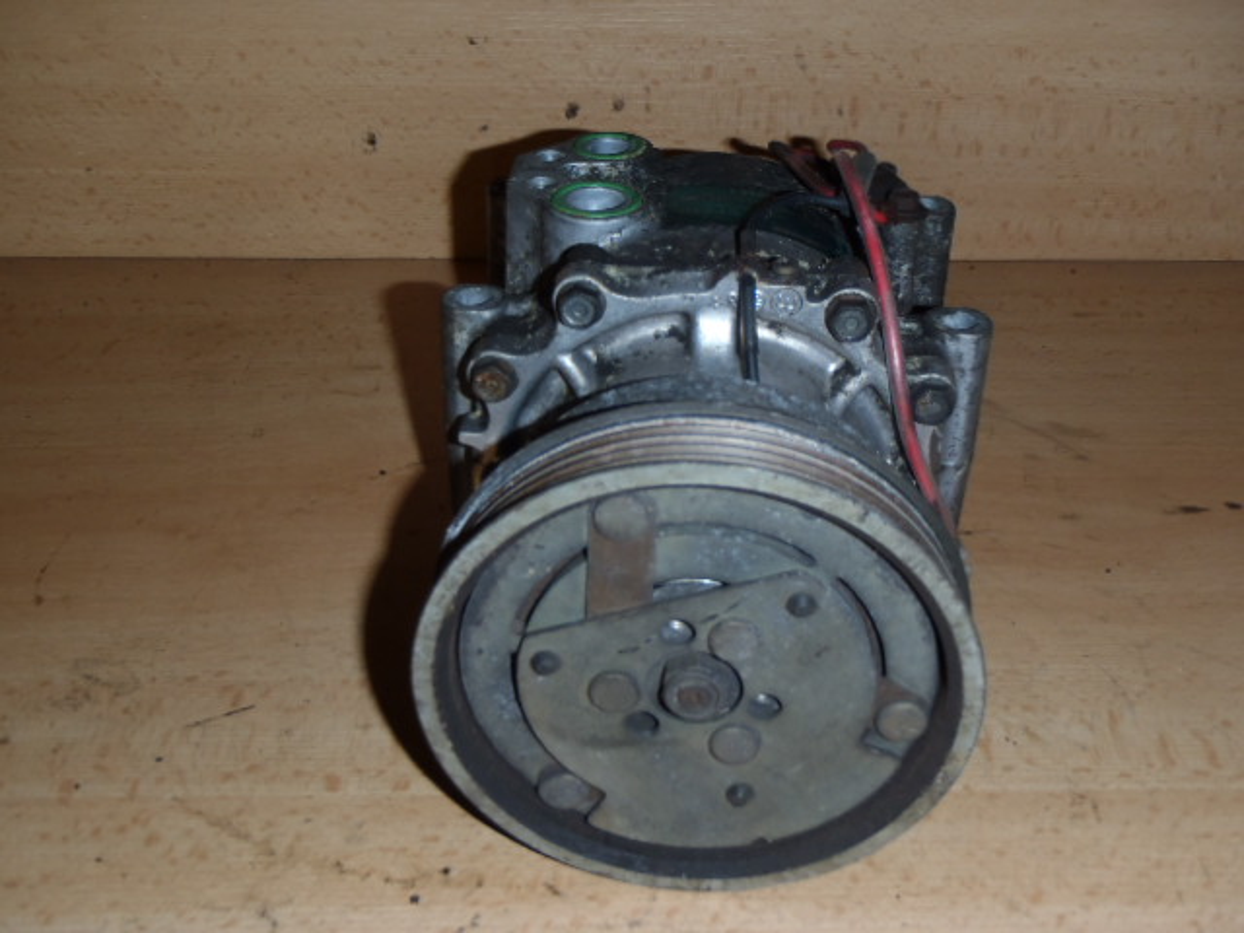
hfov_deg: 49.0
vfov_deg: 37.7
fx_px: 1366
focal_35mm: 38
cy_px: 466
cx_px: 622
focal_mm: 6.83
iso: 100
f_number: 4.6
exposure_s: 1/40
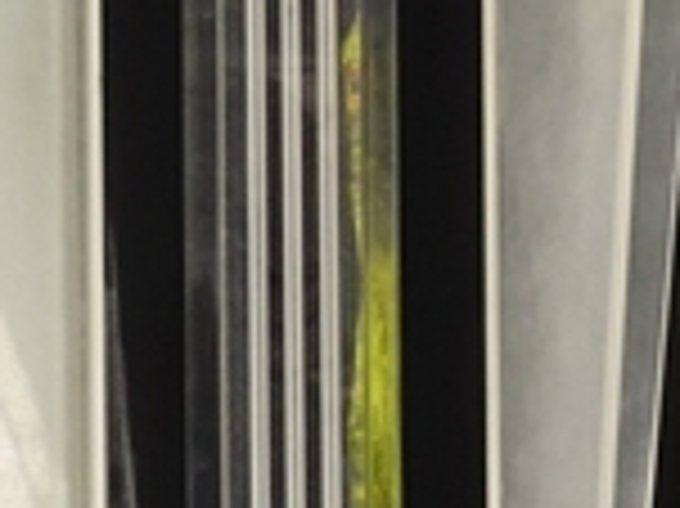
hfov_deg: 1.8
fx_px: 21277
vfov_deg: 1.4
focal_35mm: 1084
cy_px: -1151
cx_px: 869
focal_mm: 26.12
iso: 80
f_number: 5.6
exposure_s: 1/320
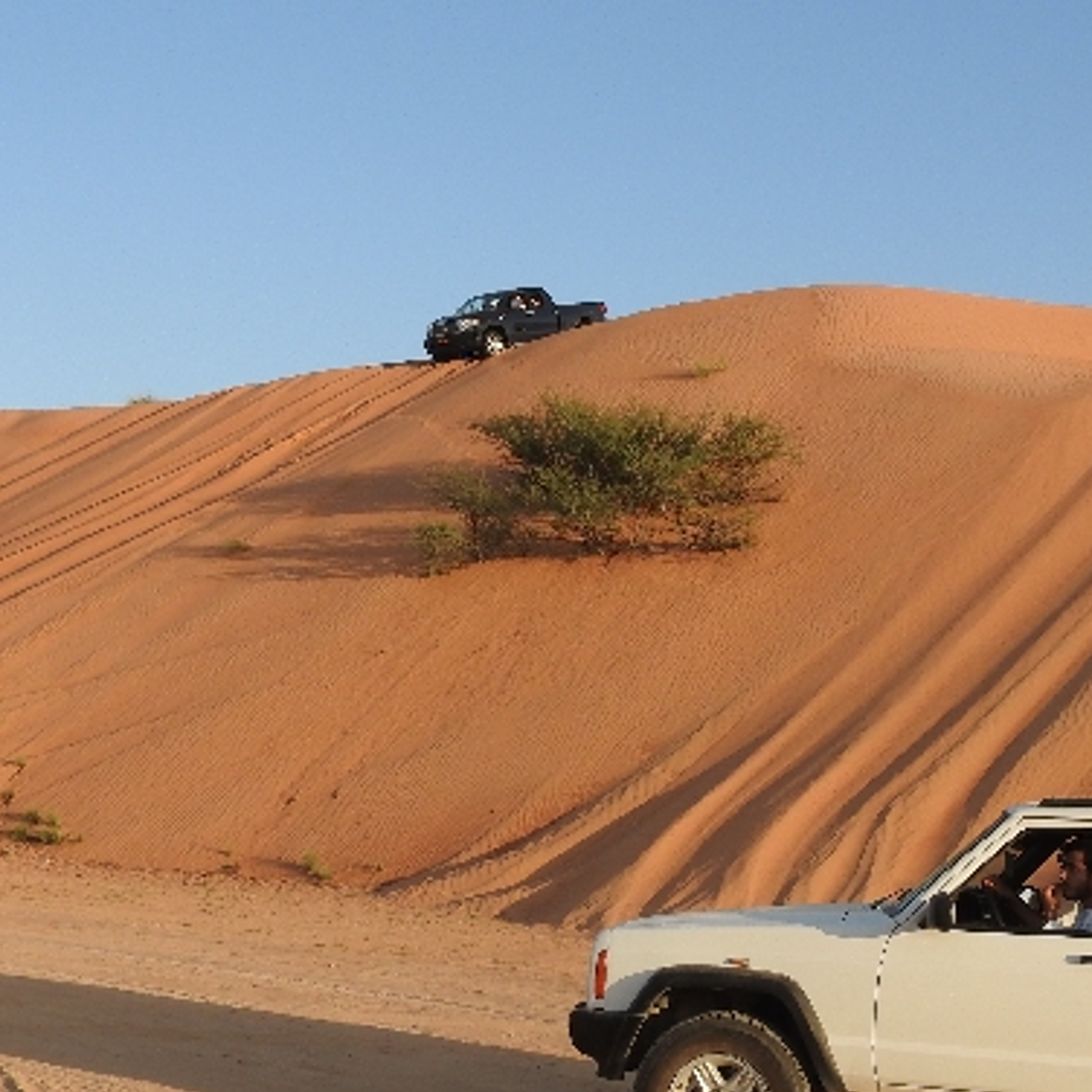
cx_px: 668
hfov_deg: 27.6
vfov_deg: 27.7
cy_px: 630
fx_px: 2213
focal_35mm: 62
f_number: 3.6
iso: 100
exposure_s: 1/800
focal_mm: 5.9
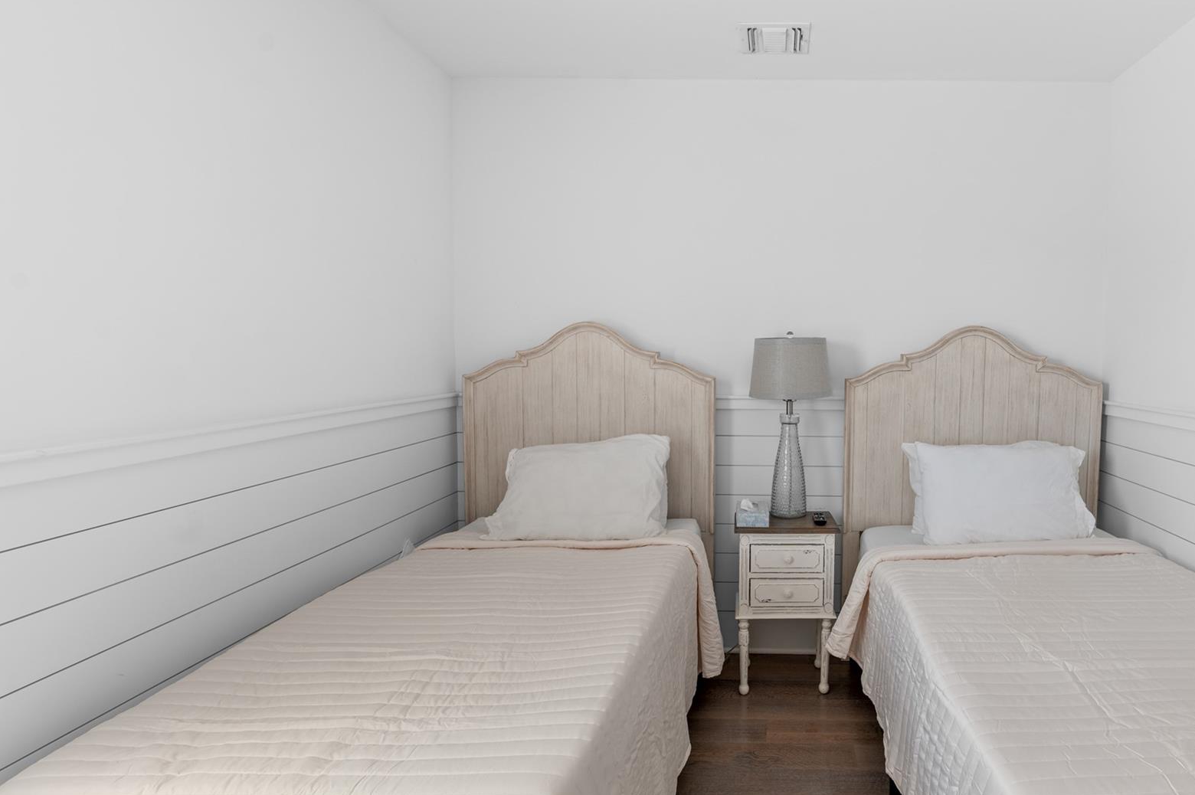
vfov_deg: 59.4
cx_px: 759
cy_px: 382
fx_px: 697
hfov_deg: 79.5
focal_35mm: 21
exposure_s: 1/20
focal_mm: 16
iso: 320
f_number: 7.1
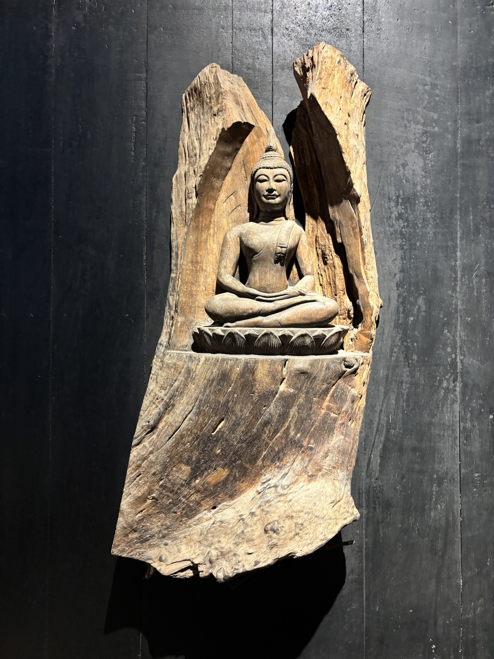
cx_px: 247
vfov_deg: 67.3
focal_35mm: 26
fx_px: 495
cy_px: 330
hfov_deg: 53.1
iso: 400
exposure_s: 1/33
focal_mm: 5.96
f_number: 1.6
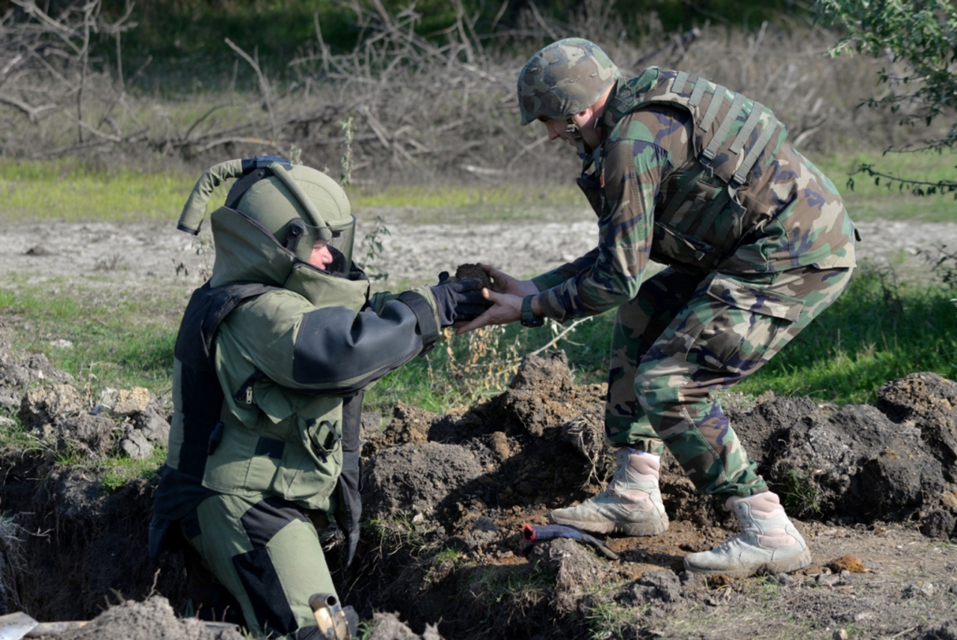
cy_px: 320
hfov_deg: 13.2
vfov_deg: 8.9
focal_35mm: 155
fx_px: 4123
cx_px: 478
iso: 100
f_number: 8
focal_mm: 155
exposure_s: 1/400
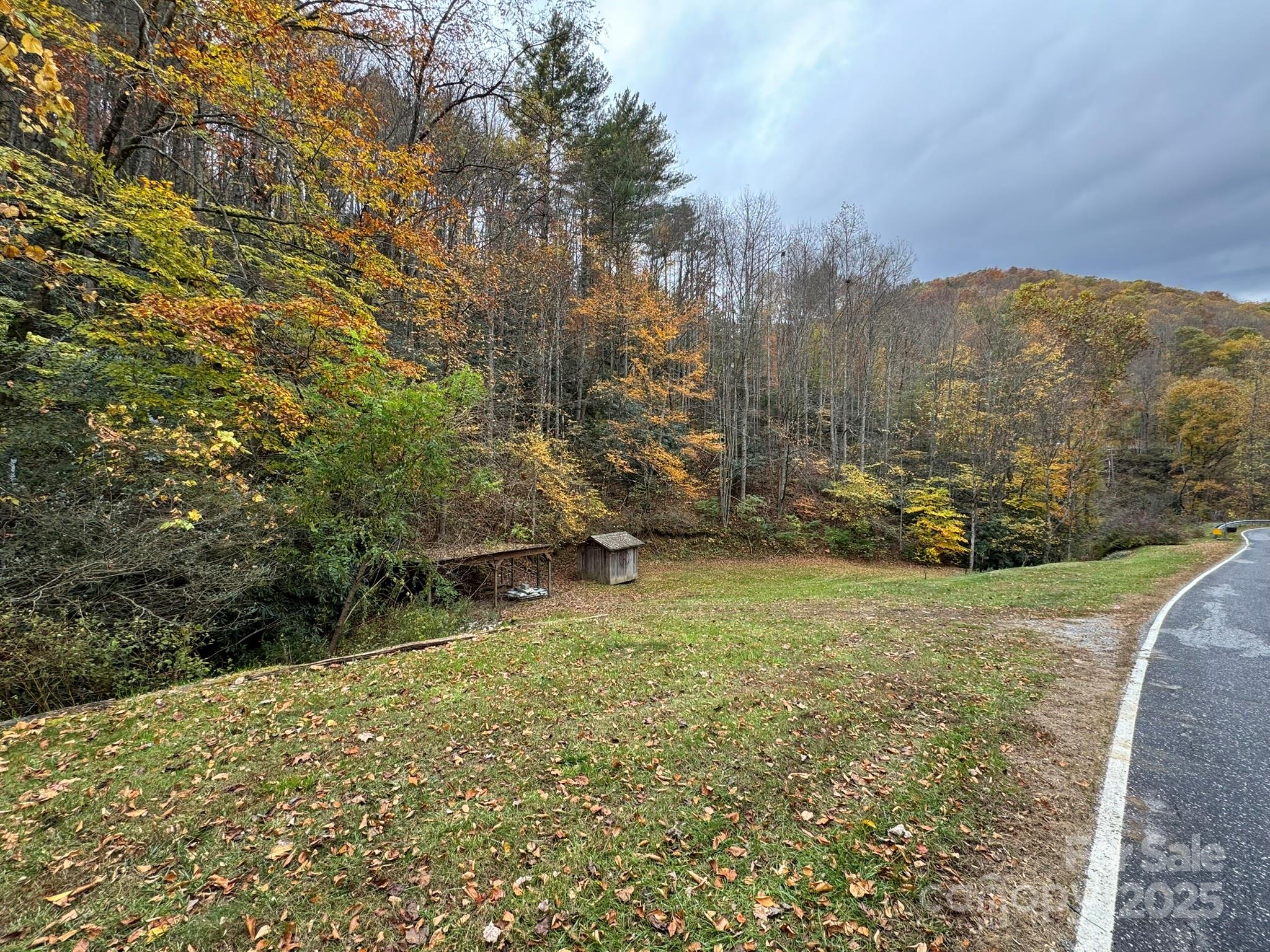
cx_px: 635
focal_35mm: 14
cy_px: 476
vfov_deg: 85.7
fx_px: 514
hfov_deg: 102.1
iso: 40
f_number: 2.2
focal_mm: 2.22
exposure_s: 1/196
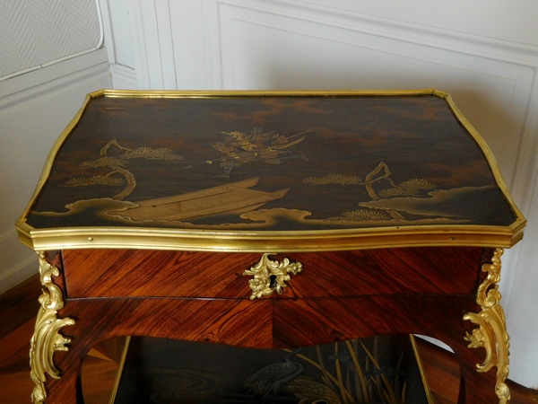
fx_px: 622
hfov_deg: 46.8
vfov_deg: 36.0
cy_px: 202
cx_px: 269
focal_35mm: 40
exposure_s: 1/25
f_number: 3.9
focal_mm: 7.1
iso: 400
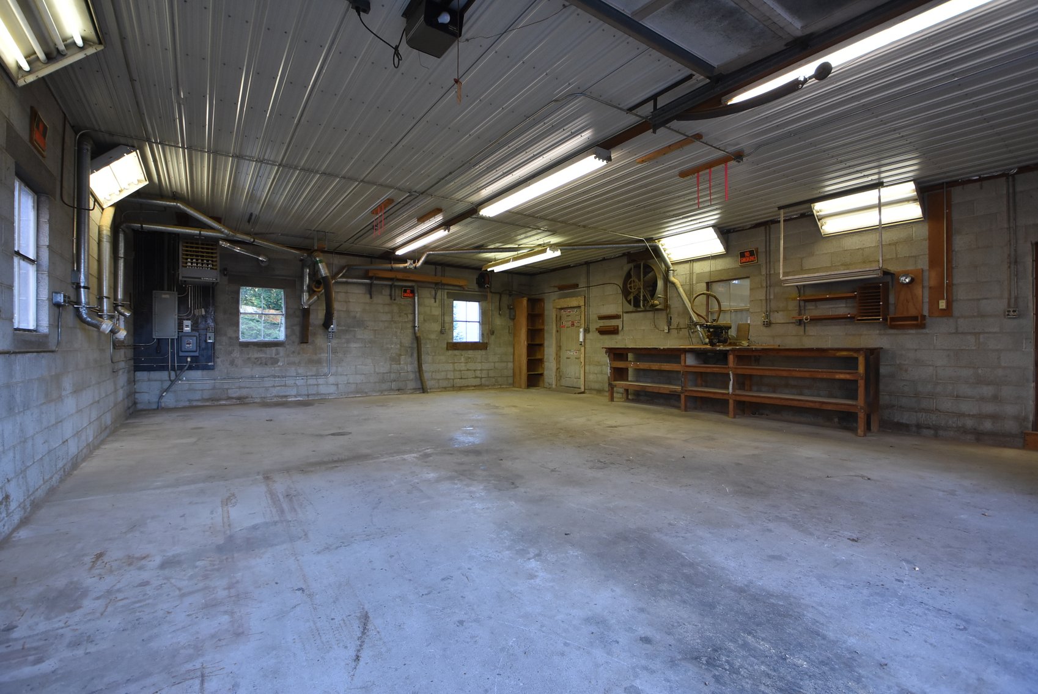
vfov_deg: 77.4
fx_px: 433
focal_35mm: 15
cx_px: 519
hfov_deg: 100.3
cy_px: 347
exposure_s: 1/100
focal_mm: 10
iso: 800
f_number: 5
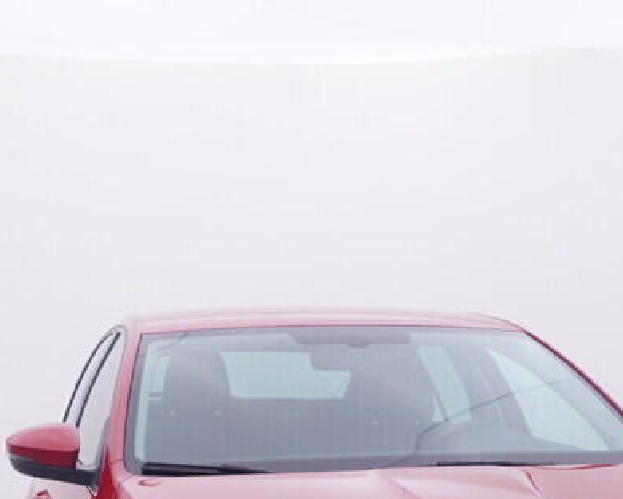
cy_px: 550
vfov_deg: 18.9
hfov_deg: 24.5
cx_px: 314
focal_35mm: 78
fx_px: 1434
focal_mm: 15
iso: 200
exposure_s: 1/80
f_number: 5
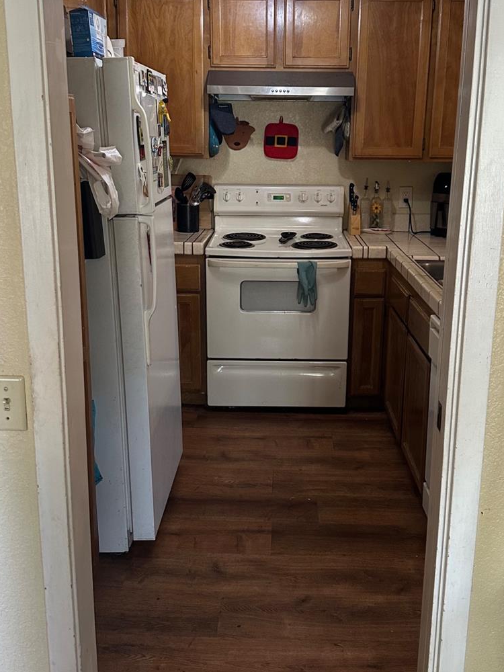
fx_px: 699
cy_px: 298
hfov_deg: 39.6
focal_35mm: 36
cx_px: 284
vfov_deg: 51.2
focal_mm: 6.86
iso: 320
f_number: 1.78
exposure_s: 1/60
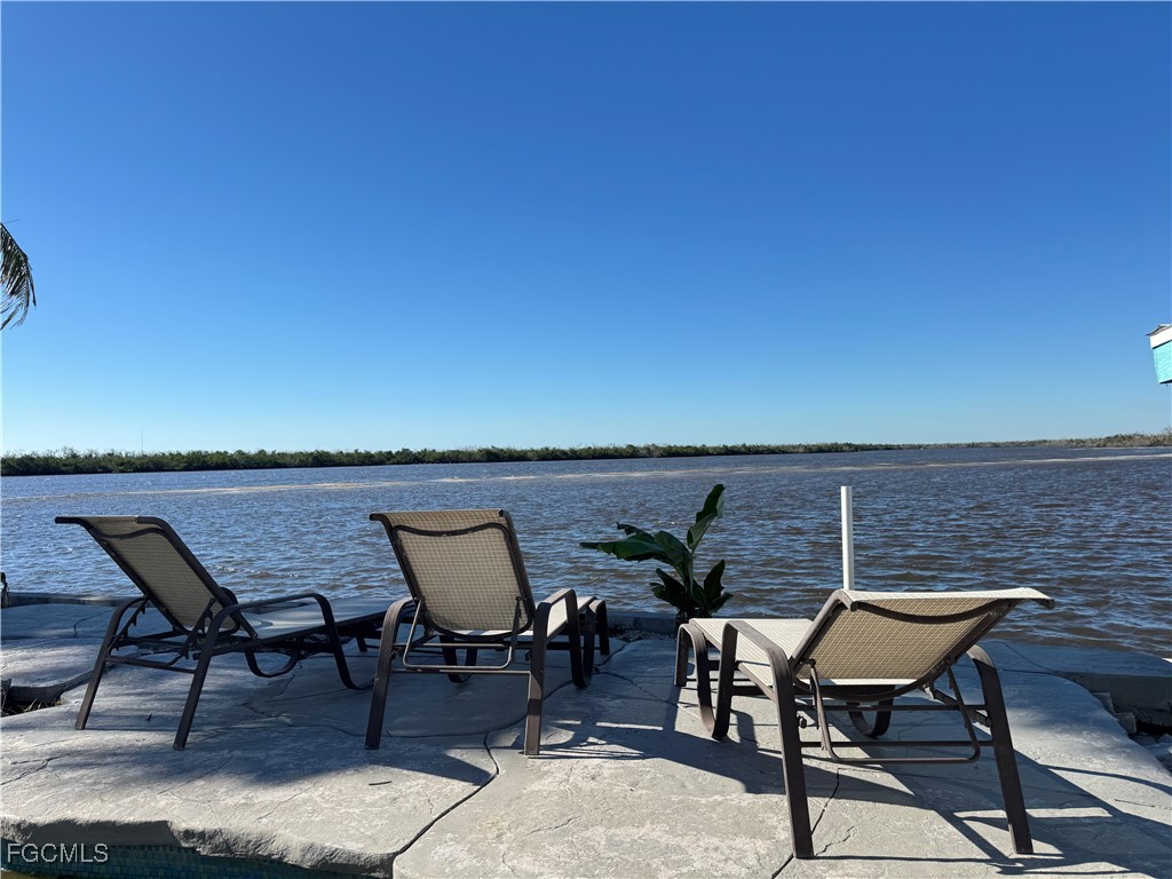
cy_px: 440
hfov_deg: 71.6
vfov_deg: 56.8
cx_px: 586
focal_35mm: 24
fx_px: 813
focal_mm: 6.76
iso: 80
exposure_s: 1/4310
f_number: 1.78
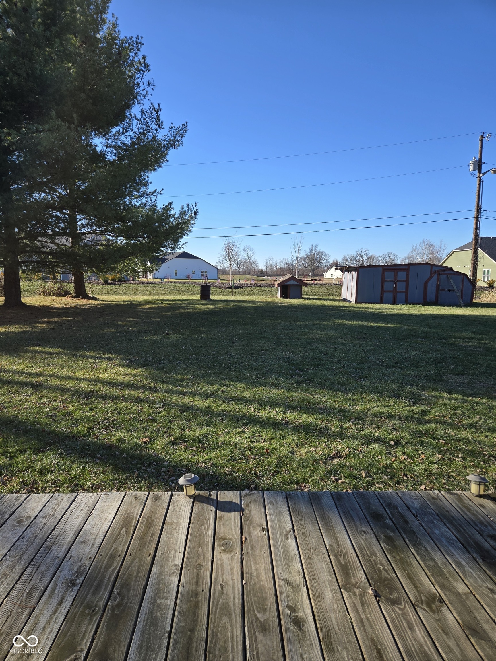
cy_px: 330
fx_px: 439
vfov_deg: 73.9
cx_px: 248
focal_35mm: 23
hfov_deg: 58.9
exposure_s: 1/1087
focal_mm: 5.4
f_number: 1.8
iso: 25
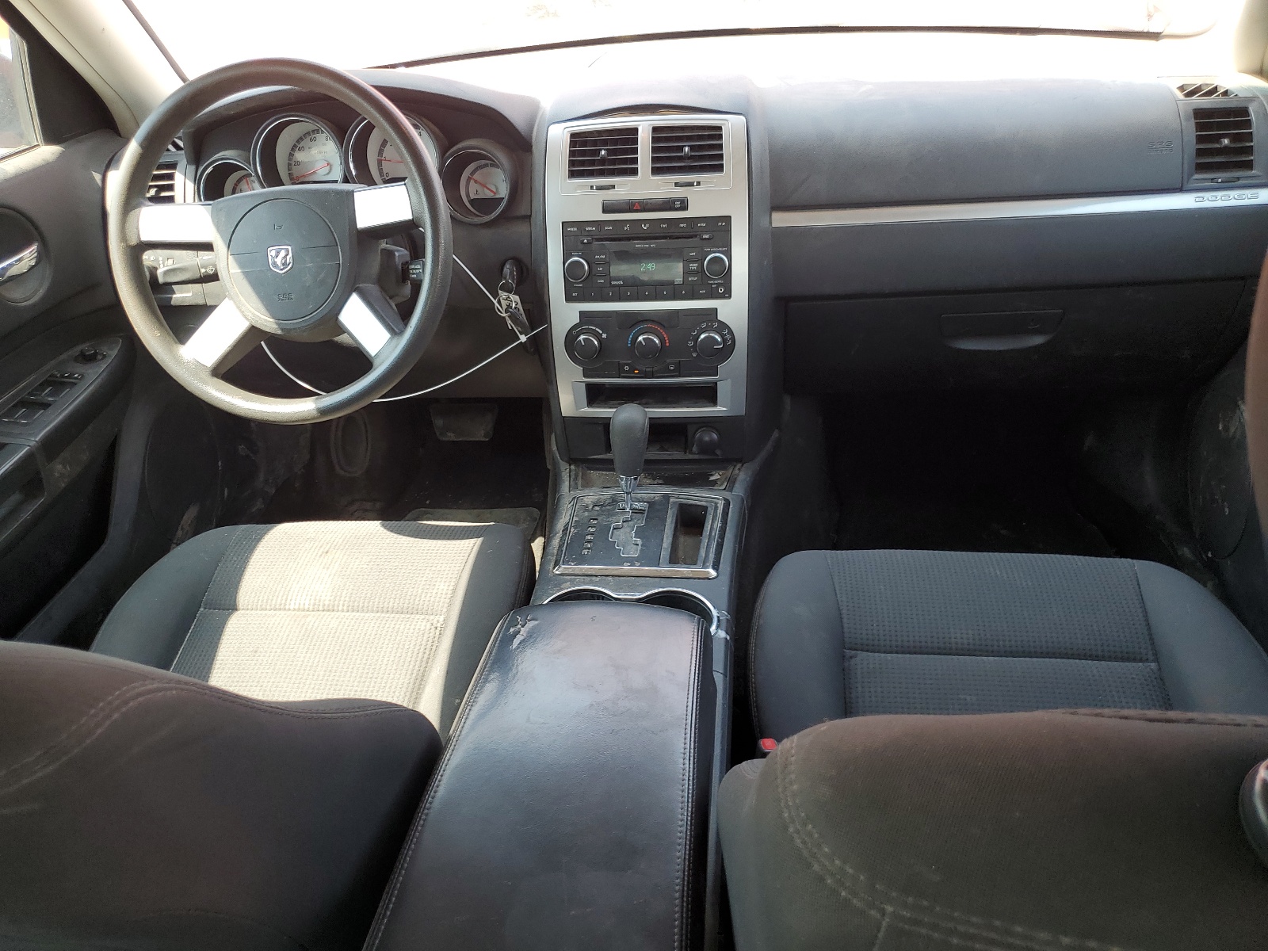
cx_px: 634
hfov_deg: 67.3
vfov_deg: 53.1
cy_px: 476
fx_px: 952
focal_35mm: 26
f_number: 1.5
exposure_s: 1/128
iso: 50
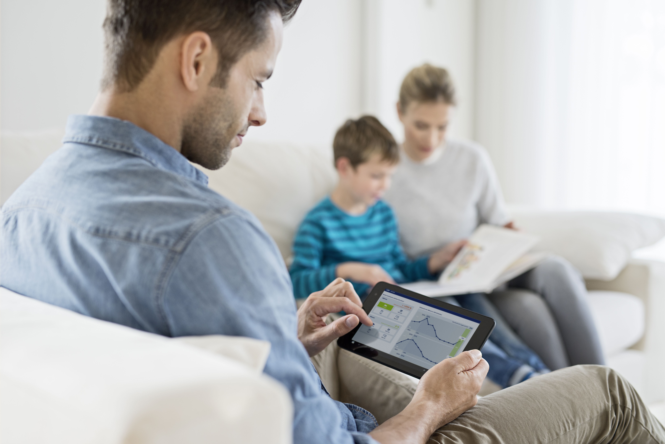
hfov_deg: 39.6
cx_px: 332
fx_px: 924
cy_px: 222
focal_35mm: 50
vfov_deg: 27.0
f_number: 2.8
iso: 400
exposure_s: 1/200
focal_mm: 50
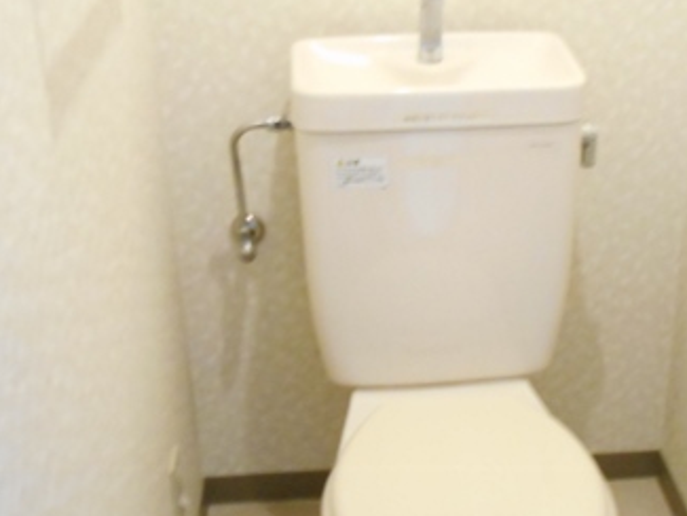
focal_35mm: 59
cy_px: 296
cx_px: 461
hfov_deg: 32.4
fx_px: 1171
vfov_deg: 24.8
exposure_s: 1/8
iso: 640
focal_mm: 5.1
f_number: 3.4
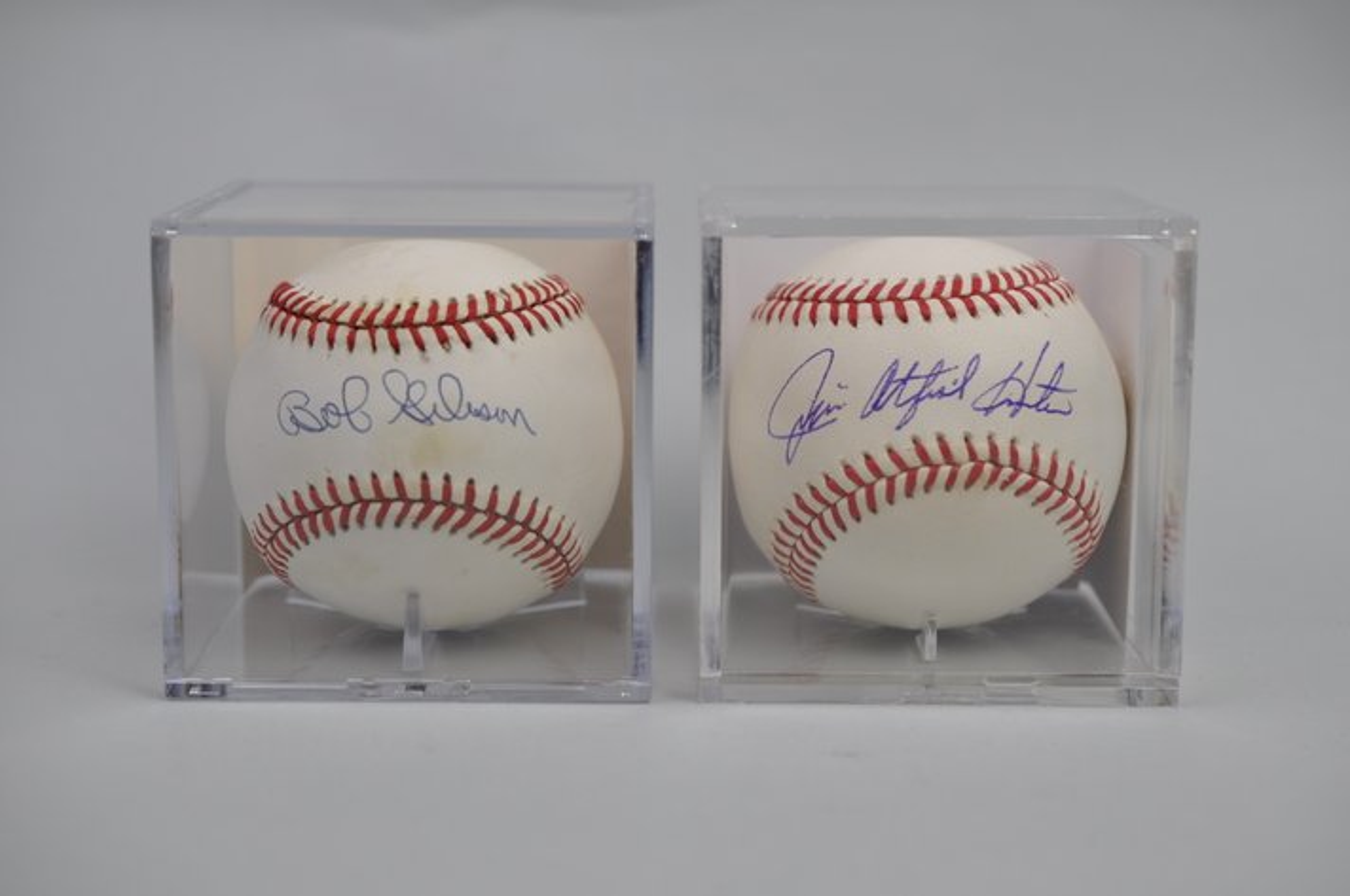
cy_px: 448
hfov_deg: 33.4
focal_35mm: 60
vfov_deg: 22.6
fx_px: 2247
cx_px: 675
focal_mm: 40
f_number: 5
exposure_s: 1/100
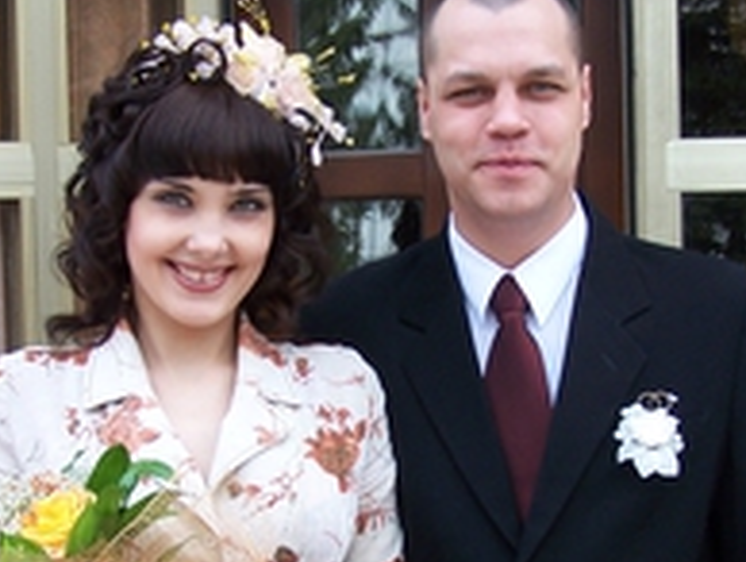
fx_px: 1899
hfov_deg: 22.2
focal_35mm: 88
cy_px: 458
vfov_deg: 16.7
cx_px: 419
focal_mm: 6.3
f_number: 2.8
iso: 80
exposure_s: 1/200
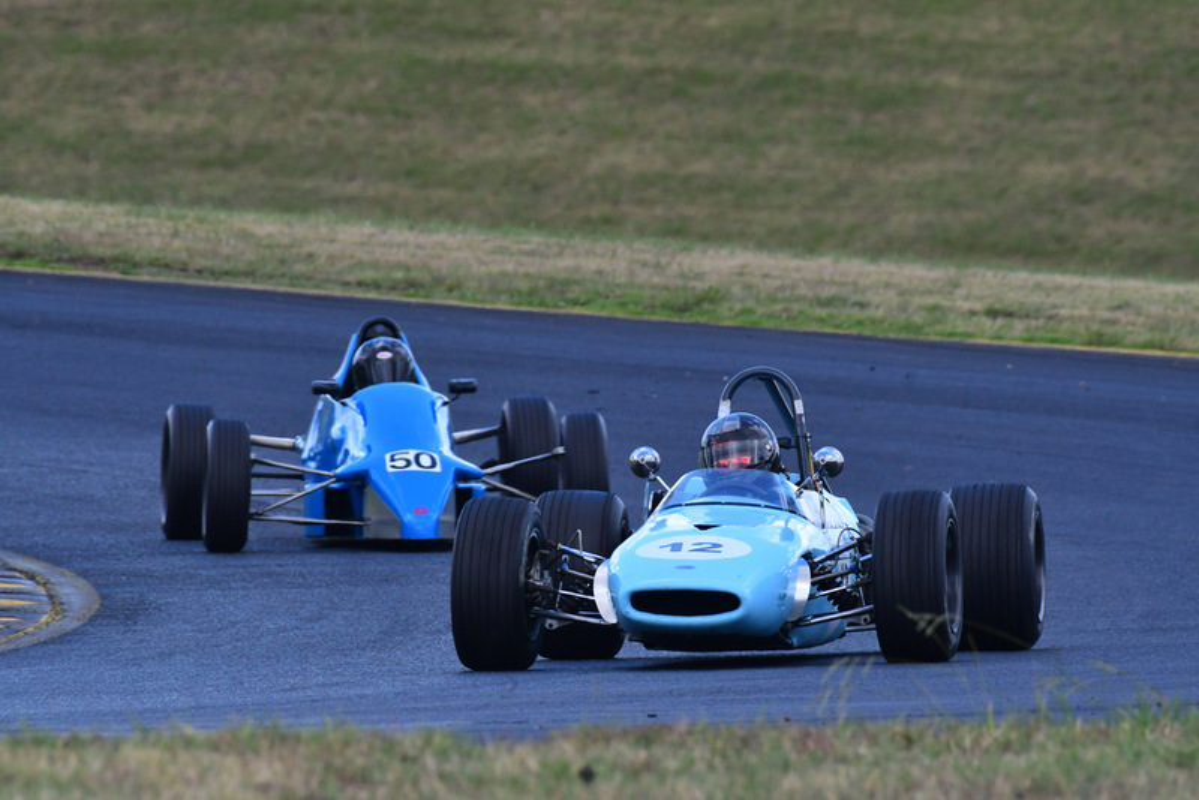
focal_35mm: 750
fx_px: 24987
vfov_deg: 1.8
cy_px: 400
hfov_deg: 2.7
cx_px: 600
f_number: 11
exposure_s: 1/640
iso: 1000
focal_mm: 500
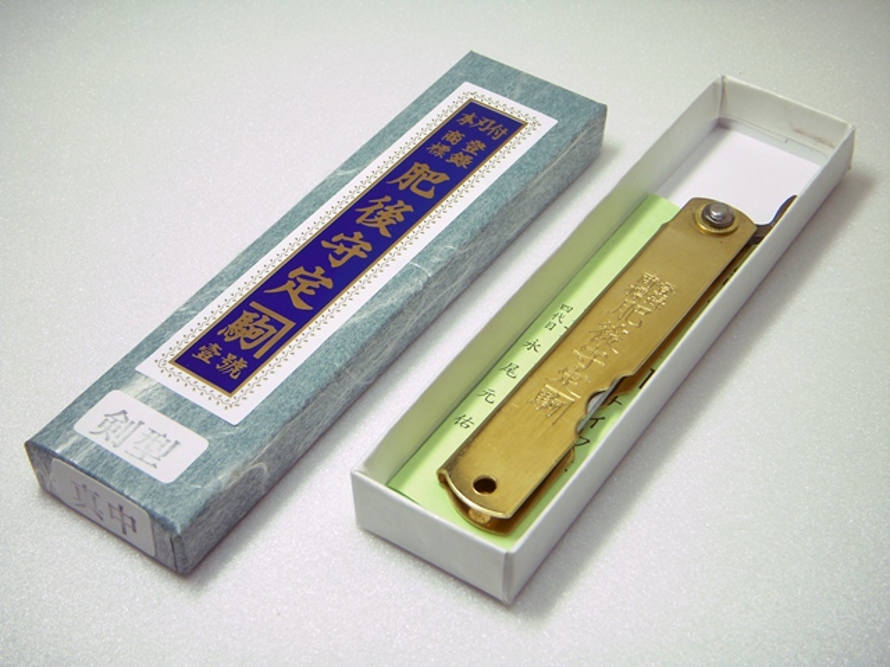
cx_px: 445
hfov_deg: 29.4
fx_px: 1697
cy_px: 334
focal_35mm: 66
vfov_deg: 22.3
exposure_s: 1/50
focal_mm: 11
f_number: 3.7
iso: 160
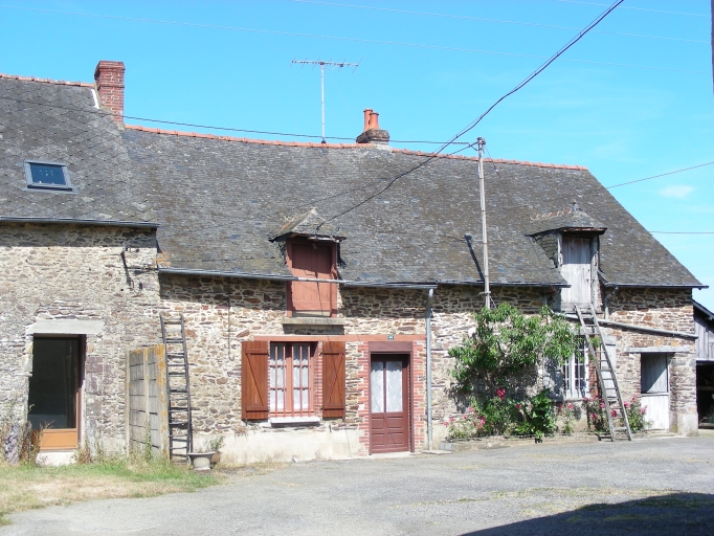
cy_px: 268
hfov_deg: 39.6
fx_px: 990
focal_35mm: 48
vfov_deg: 30.3
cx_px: 357
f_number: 4
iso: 50
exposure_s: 1/280
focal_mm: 8
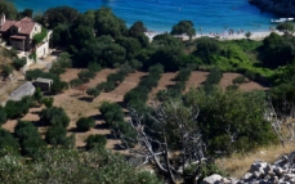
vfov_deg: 10.2
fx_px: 989
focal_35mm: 123
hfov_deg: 17.0
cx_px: 146
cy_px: -114
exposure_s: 1/500
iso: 200
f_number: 6.3
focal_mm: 18
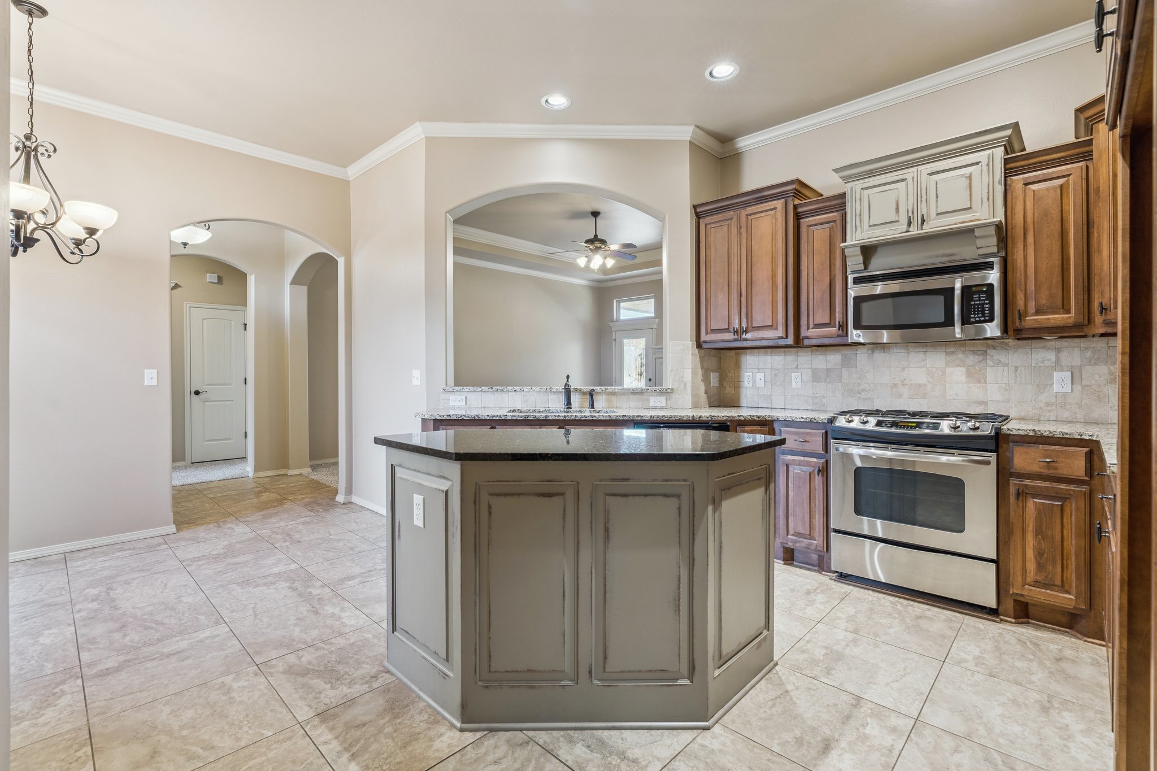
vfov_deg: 73.7
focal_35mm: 16
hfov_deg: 96.7
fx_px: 514
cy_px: 386
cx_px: 578
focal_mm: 16
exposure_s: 1/40
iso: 200
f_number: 7.1
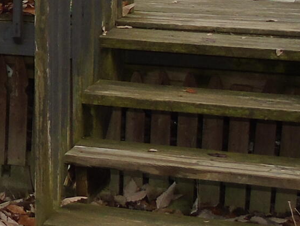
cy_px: -55
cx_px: -152
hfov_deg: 13.6
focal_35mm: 136
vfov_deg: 10.7
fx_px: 1179
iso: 80
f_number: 3.4
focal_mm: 4.4
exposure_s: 1/125
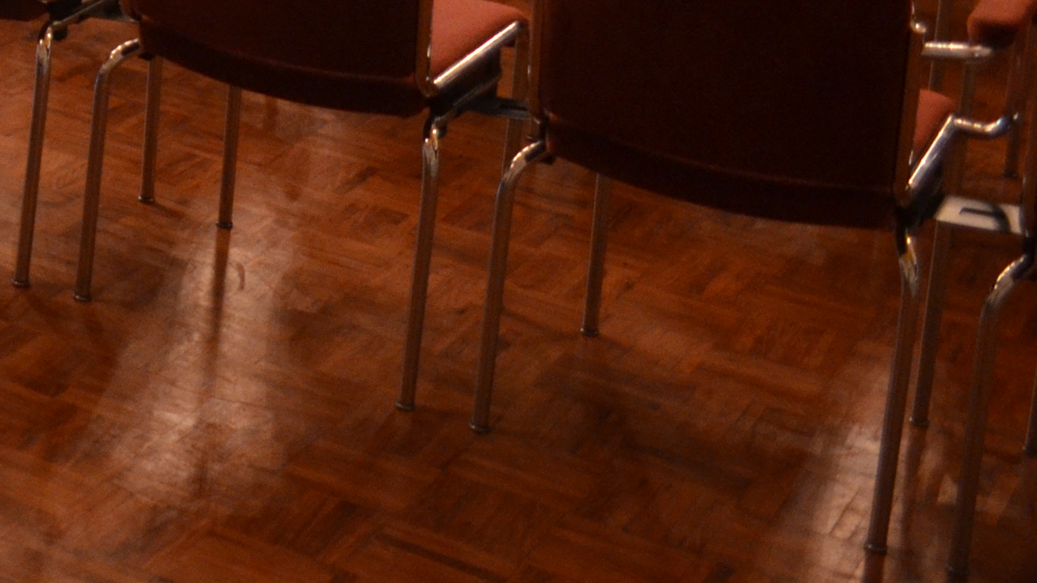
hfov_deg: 21.1
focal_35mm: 87
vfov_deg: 12.8
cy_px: -409
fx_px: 2392
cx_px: -465
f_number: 3.5
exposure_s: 1/30
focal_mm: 18
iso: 1000
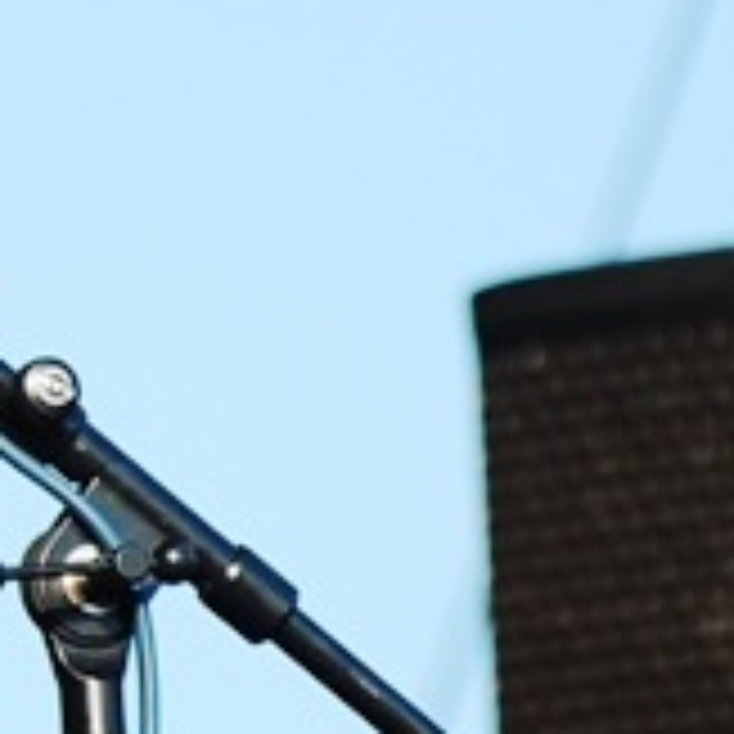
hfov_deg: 2.3
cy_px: -158
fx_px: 18632
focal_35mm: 777
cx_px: -567
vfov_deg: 2.3
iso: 200
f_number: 5
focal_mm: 155
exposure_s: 1/500
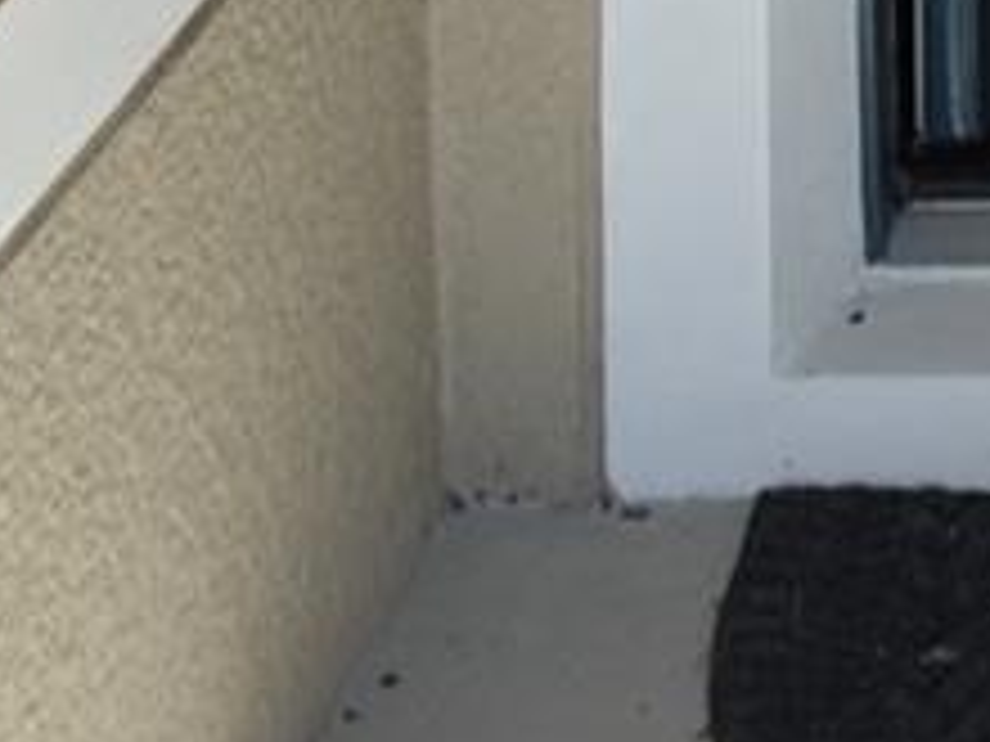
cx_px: 1670
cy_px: -1304
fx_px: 4004
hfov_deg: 13.0
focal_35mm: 140
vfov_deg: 9.0
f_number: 2
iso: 125
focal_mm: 7.6
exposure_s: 1/1250
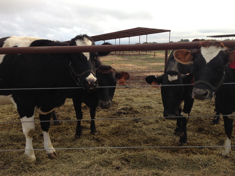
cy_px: 86
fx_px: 231
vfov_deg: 41.8
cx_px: 114
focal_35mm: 34
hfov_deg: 54.0
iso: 50
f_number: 2.4
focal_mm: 4.12
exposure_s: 1/317
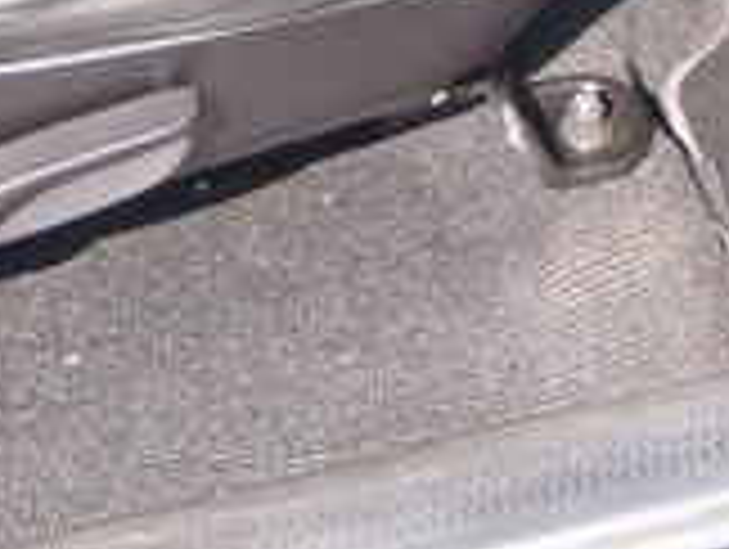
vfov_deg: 9.6
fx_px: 2911
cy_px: -765
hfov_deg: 14.3
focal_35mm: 138
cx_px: 396
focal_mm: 5
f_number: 4.5
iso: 80
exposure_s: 1/100
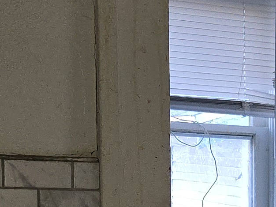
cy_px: 309
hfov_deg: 10.6
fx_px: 1172
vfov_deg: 9.8
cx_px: 754
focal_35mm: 147
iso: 100
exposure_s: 1/60
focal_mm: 6.3
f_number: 1.7
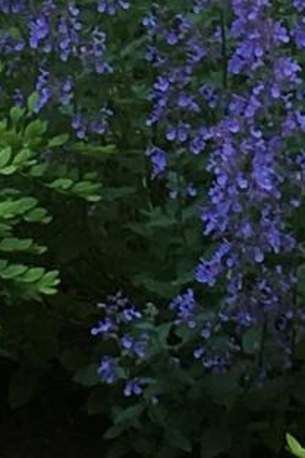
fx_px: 3685
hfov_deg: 4.7
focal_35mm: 290
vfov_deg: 7.0
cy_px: -132
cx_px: 258
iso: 32
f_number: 2.2
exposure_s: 1/120
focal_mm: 4.15
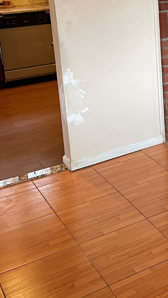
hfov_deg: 18.7
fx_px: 475
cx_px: 213
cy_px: 69
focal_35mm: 60
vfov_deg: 34.1
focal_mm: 4.2
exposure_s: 1/60
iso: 125
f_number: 1.6
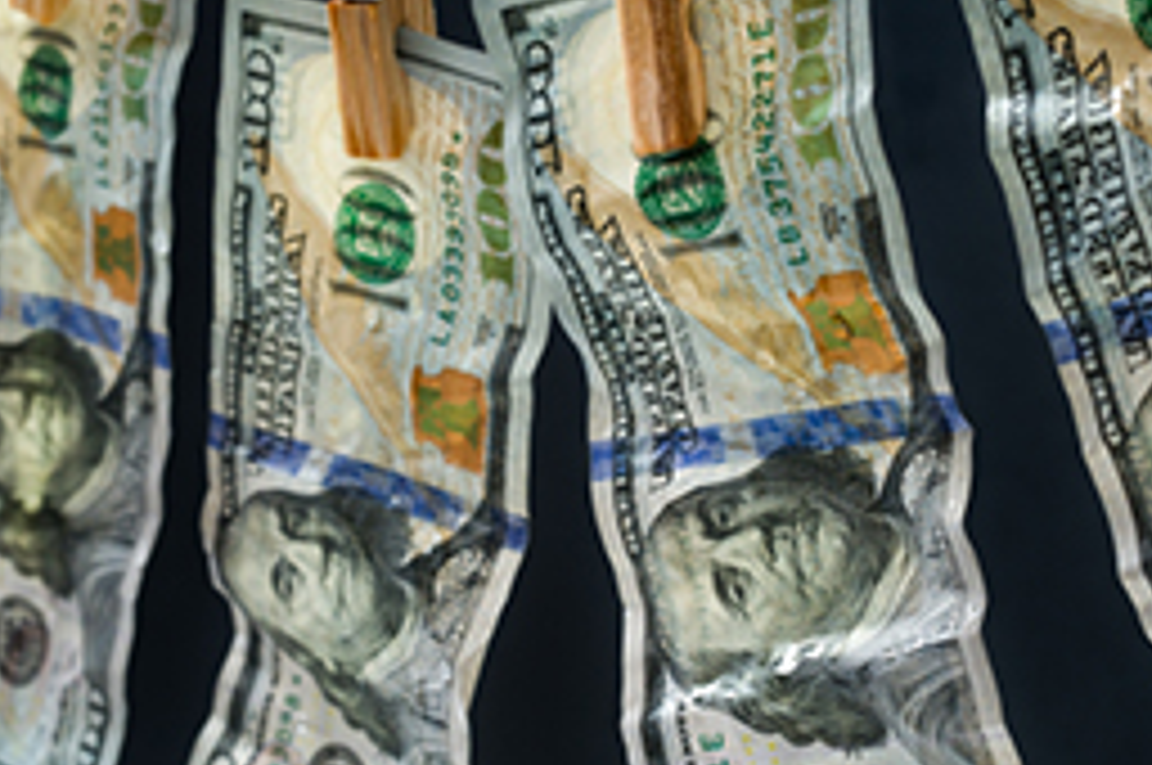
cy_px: 396
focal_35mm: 88
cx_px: 716
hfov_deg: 23.1
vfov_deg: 15.5
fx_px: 2812
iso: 100
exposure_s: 1/250
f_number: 8
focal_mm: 50
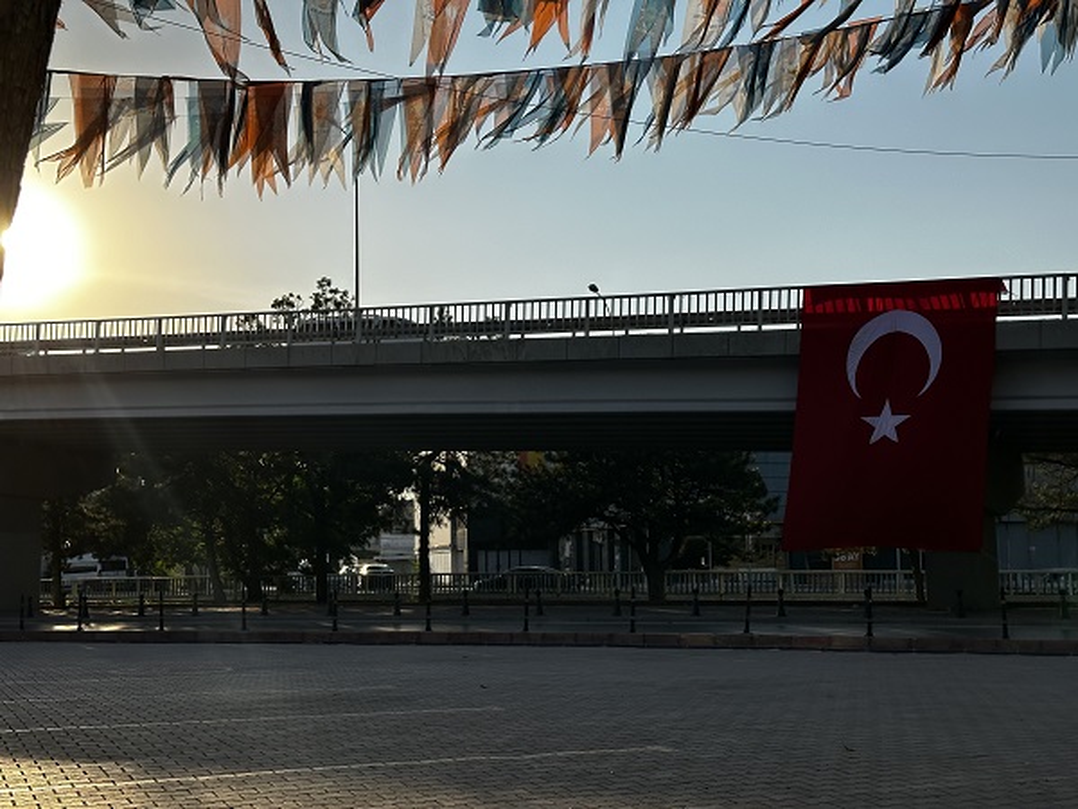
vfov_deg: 30.3
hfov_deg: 39.7
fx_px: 1495
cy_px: 404
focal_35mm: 48
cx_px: 539
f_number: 1.78
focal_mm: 6.86
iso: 64
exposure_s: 1/7634
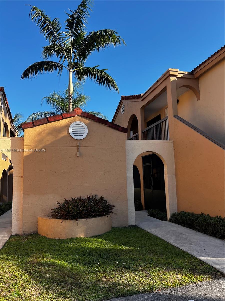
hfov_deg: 53.1
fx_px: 225
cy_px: 150
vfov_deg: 67.3
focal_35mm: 26
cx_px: 112
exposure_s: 1/1779
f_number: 1.5
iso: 50
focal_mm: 5.7
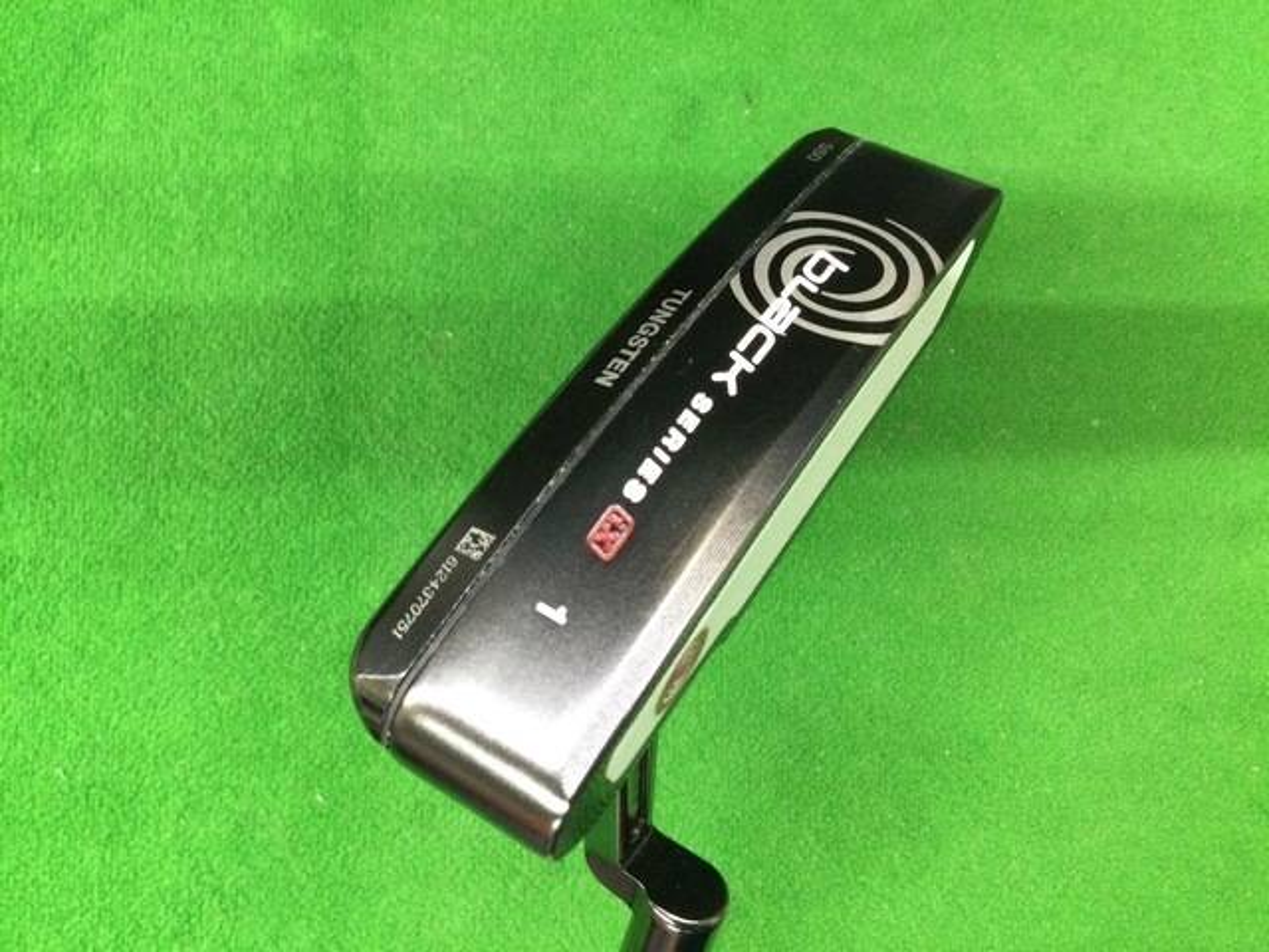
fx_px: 1136
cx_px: 634
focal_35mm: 31
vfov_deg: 45.4
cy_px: 476
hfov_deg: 58.4
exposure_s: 1/24
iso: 200
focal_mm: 3.3
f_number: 2.4
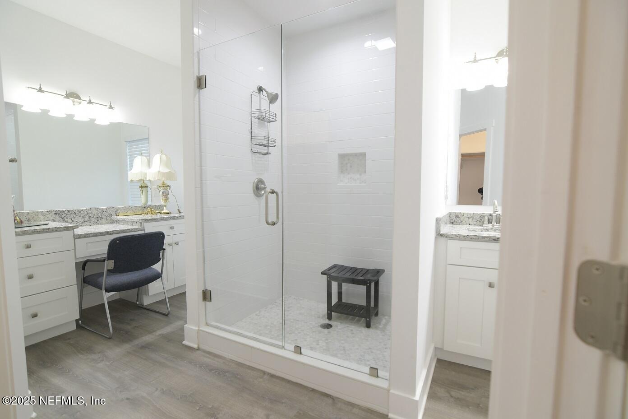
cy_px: 210
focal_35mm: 16
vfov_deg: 73.7
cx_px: 314
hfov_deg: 96.7
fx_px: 279
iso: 320
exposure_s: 1/20
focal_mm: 11
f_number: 5
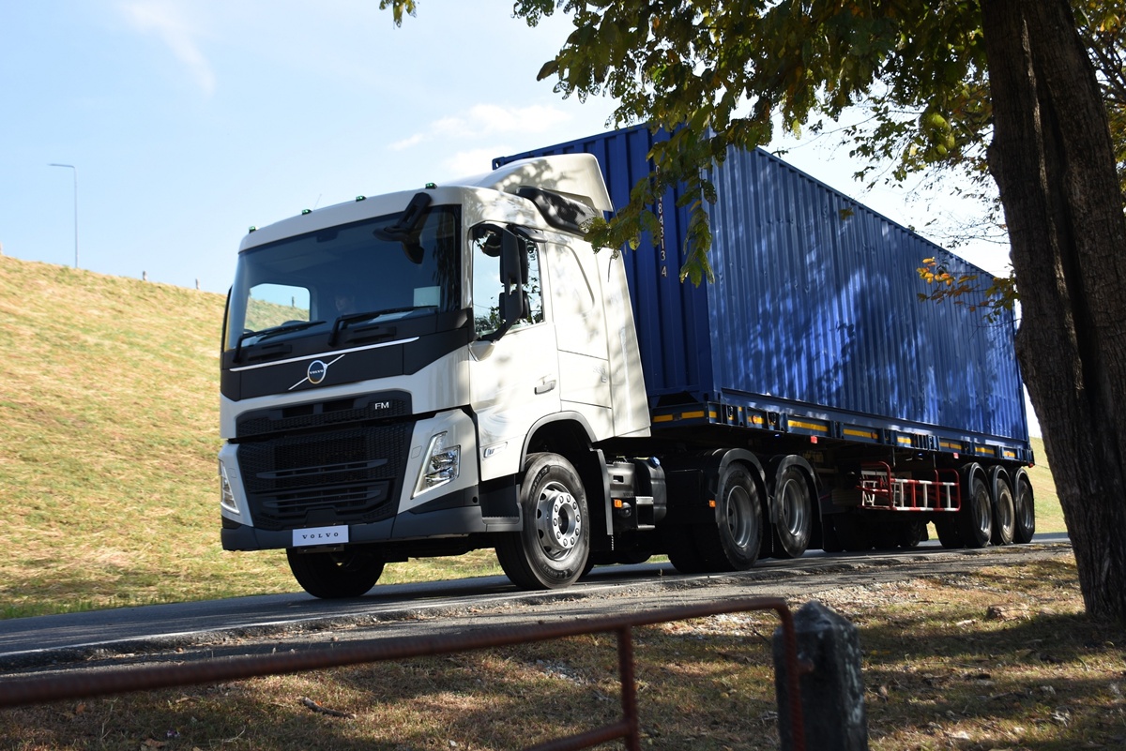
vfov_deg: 33.0
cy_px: 376
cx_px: 563
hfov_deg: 47.9
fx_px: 1267
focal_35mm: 40
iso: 100
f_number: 4.5
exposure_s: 1/400
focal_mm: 27
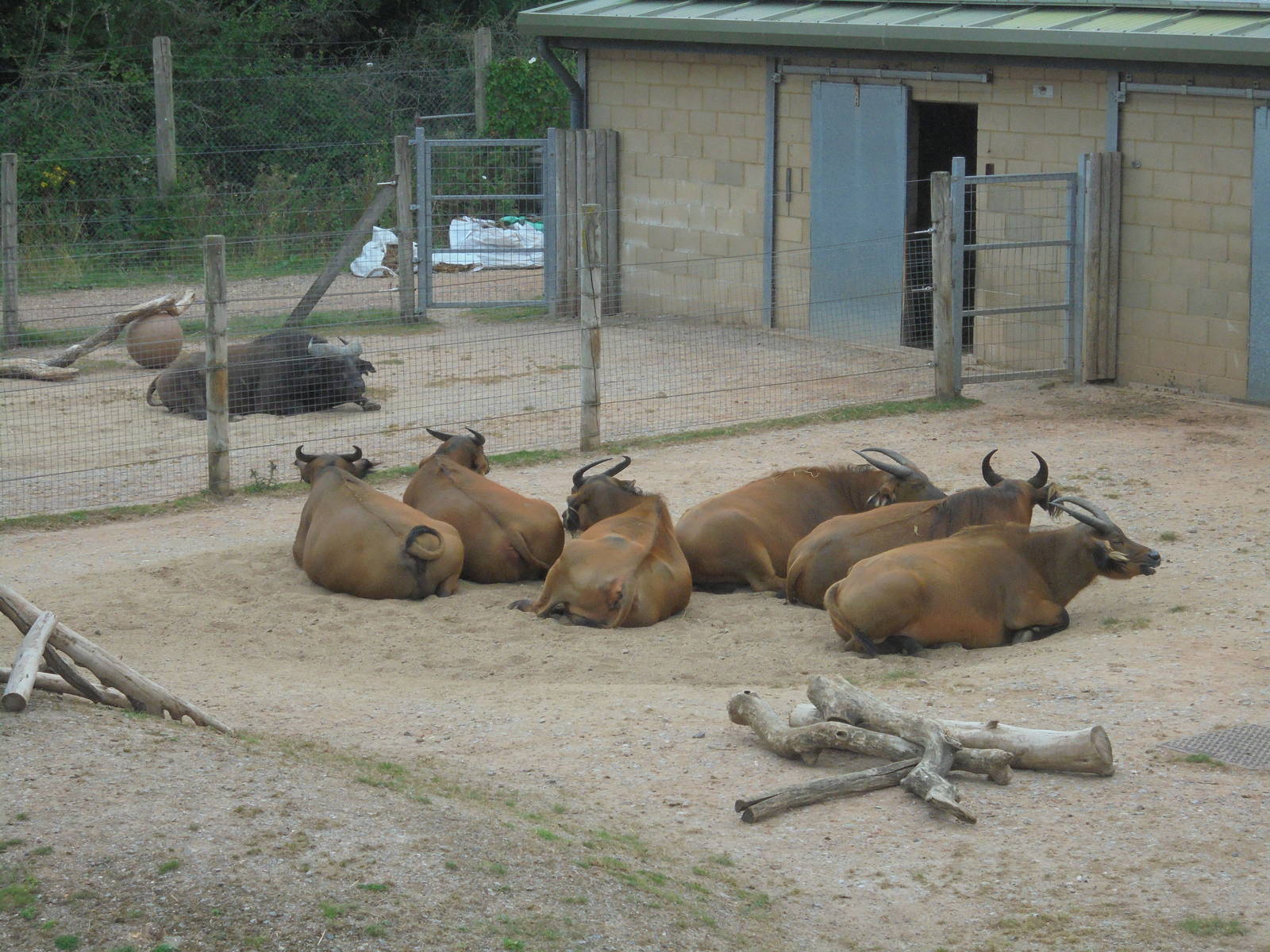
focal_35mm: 94
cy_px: 476
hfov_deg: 20.9
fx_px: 3449
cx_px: 635
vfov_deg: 15.7
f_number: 4.7
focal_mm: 16.9
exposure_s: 1/250
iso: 250
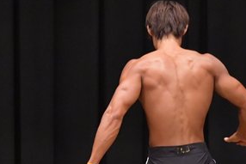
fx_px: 4013
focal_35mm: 587
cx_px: 135
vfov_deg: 2.3
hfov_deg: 3.5
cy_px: 161
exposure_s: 1/400
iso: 6400
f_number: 5.6
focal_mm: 145
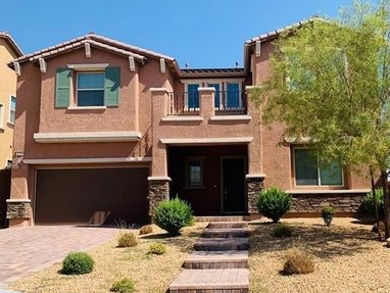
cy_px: 171
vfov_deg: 41.7
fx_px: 383
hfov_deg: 53.5
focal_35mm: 34
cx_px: 238
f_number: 1.8
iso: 25
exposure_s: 1/2033
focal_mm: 4.25
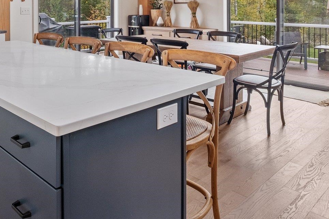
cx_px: 115
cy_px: 1
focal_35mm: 36
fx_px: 329
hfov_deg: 52.3
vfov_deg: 33.8
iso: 500
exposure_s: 1/15
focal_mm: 11
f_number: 8
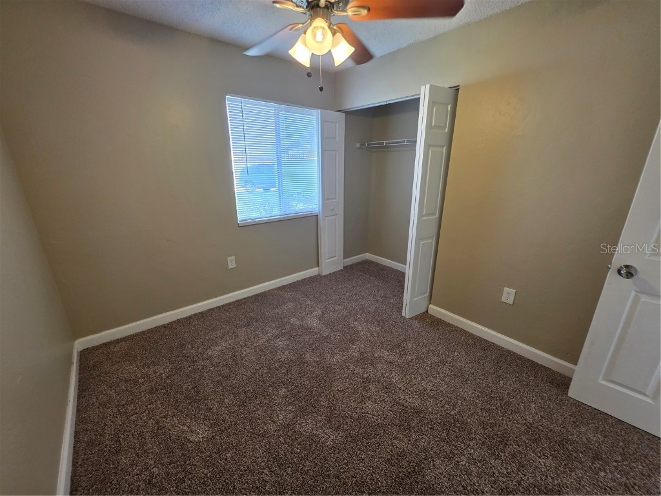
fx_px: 248
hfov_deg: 106.2
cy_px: 248
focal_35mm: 13
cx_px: 330
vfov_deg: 89.9
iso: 160
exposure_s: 1/120
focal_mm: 2.2
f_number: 1.9
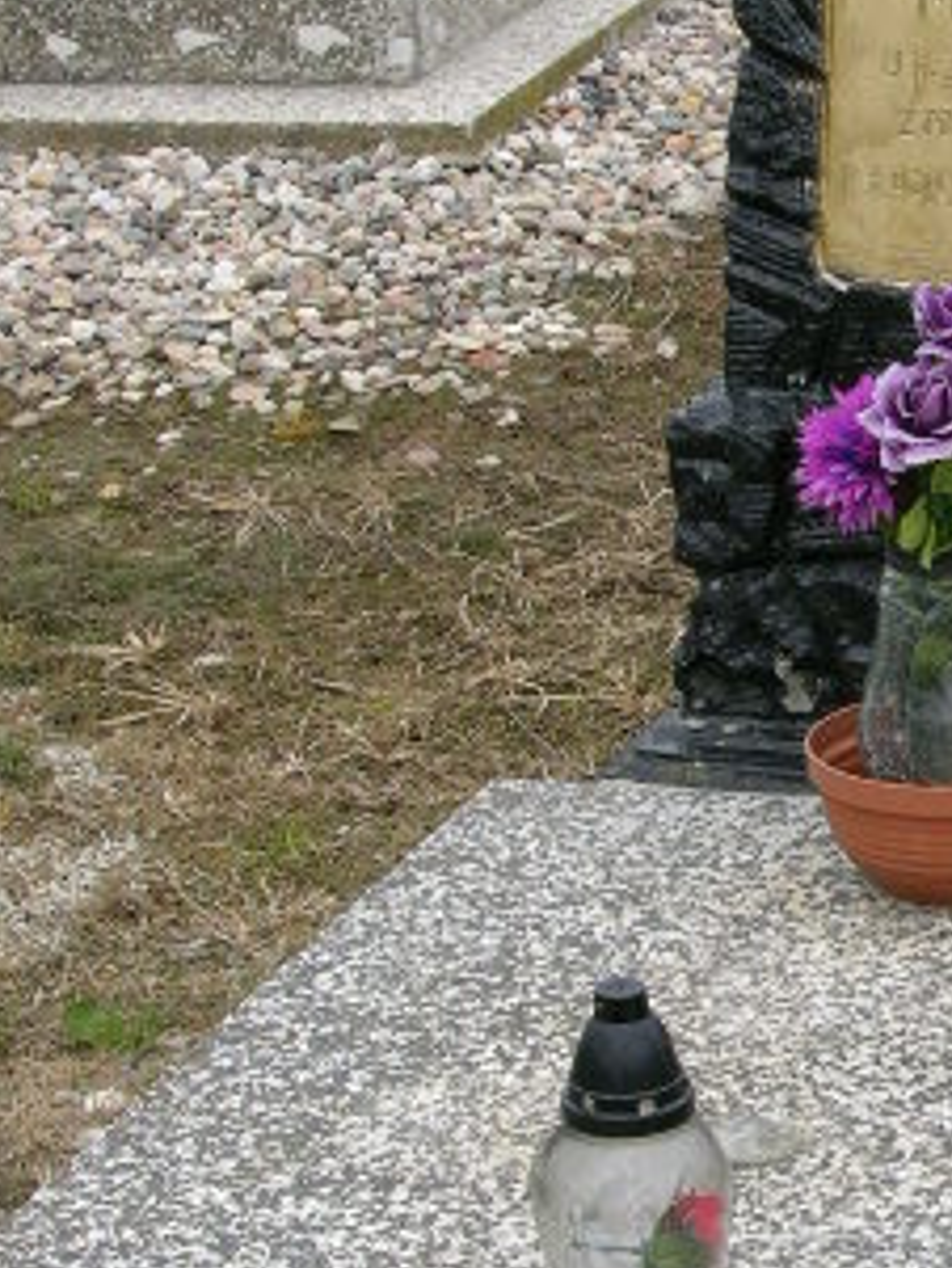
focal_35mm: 119
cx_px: 931
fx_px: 4361
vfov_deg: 16.5
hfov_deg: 12.3
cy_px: 645
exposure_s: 1/157
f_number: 5
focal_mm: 8.9
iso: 50
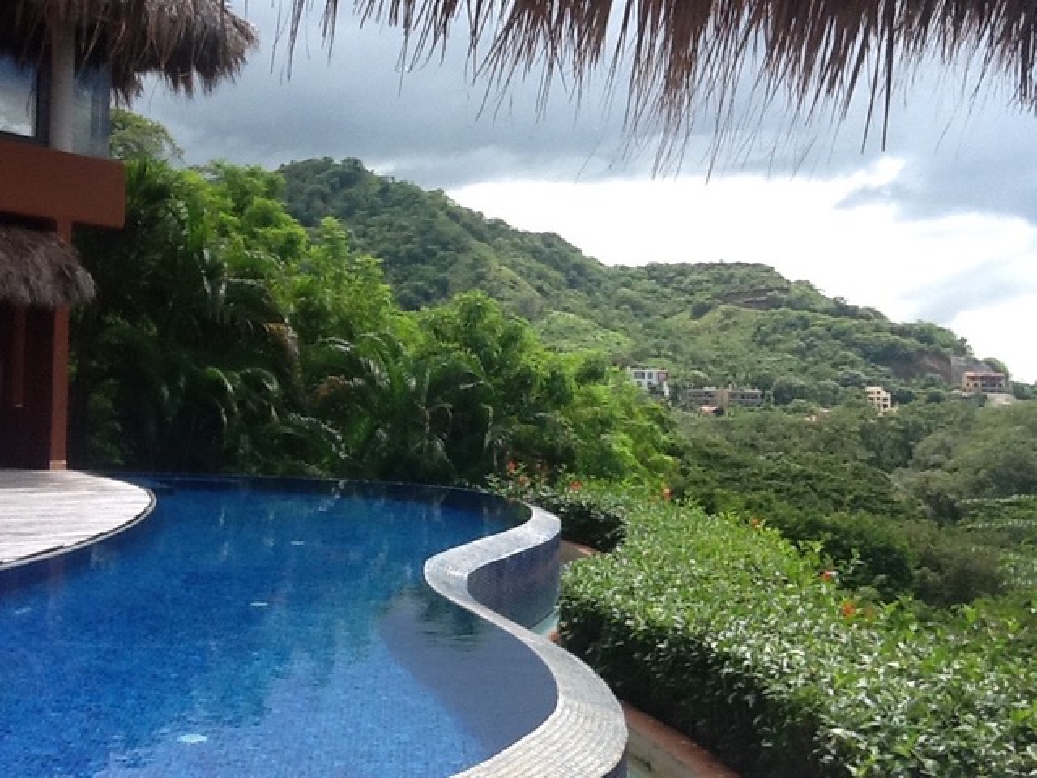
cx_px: 518
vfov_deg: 32.9
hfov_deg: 42.9
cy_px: 389
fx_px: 1318
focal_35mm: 44
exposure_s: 1/810
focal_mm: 2.03
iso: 40
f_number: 2.4
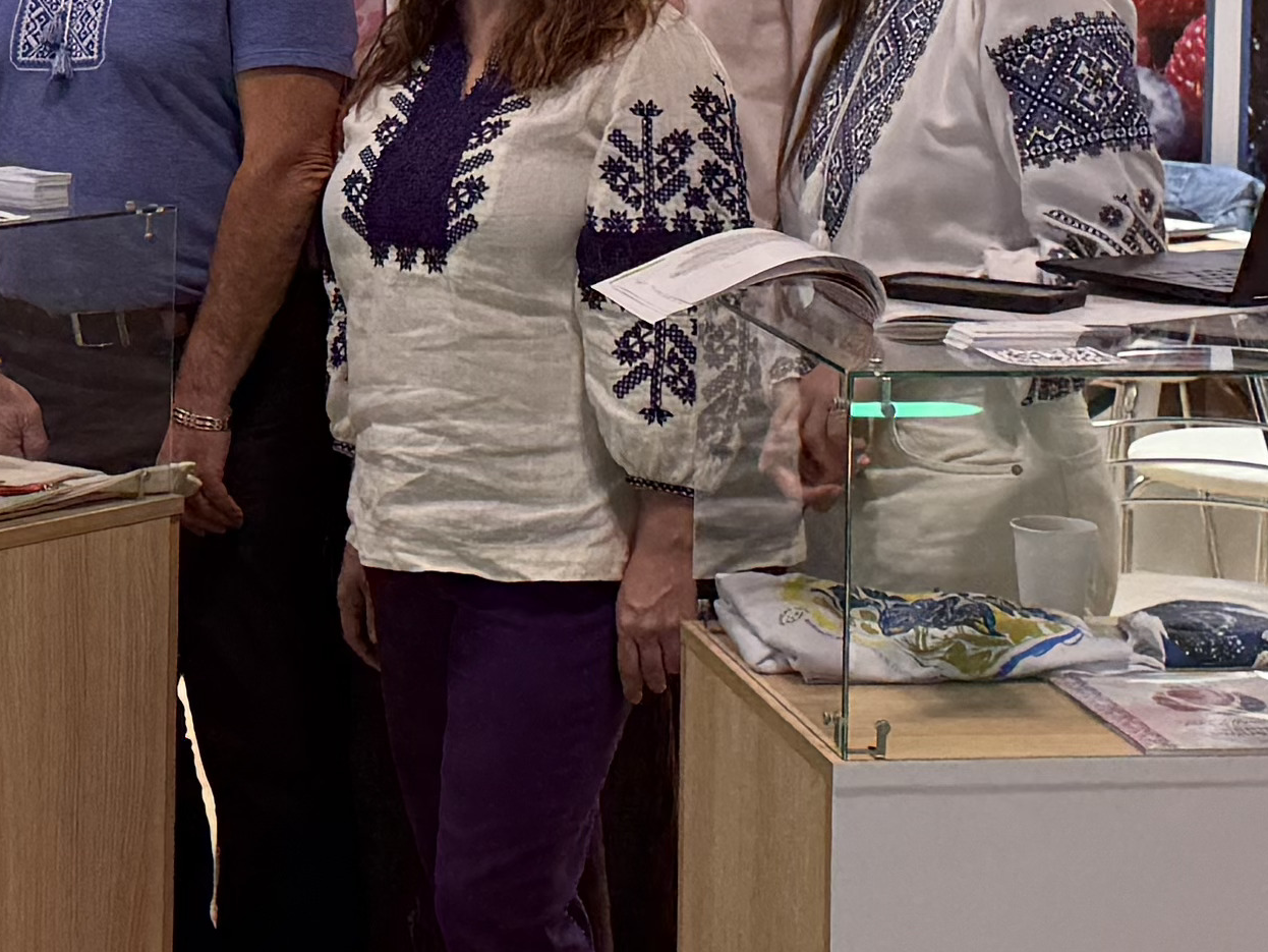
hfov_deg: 17.8
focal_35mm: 110
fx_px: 4030
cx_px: 360
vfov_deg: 13.2
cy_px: -59
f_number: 1.78
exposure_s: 1/234
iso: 125
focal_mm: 6.76
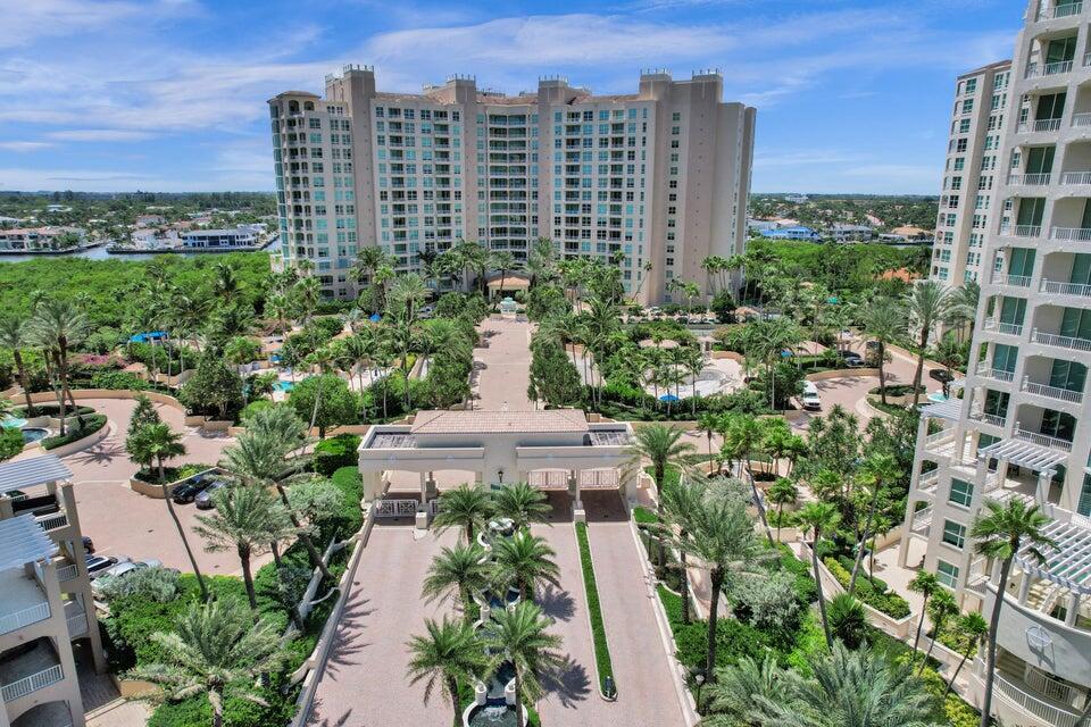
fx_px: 667
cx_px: 546
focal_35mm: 22
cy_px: 364
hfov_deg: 78.6
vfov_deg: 57.2
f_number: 2.8
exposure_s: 1/3000
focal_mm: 8.38
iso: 120
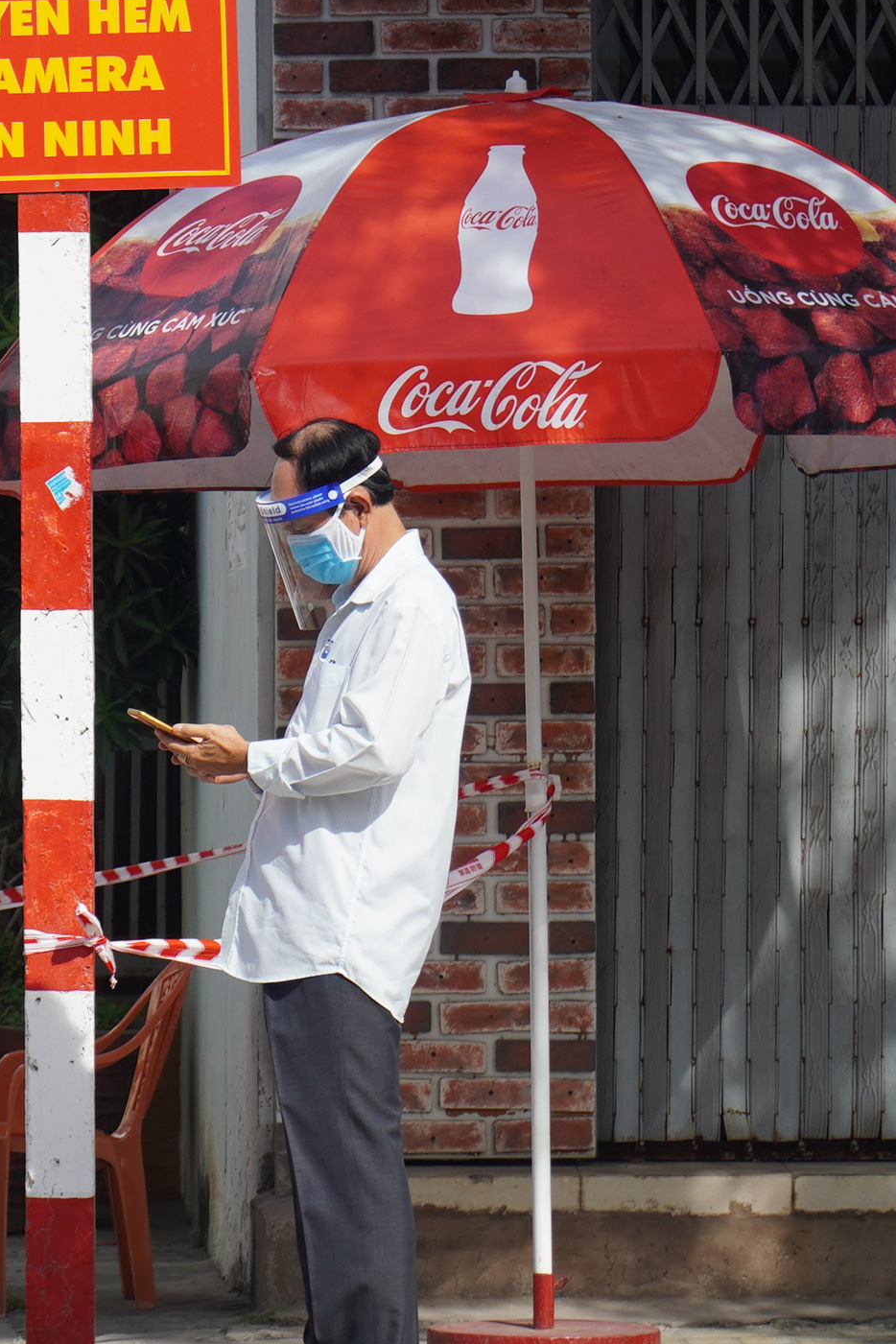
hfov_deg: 6.1
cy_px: 516
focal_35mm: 222
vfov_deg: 9.3
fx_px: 8290
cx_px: -201
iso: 100
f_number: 4.5
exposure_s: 1/500
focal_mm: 69
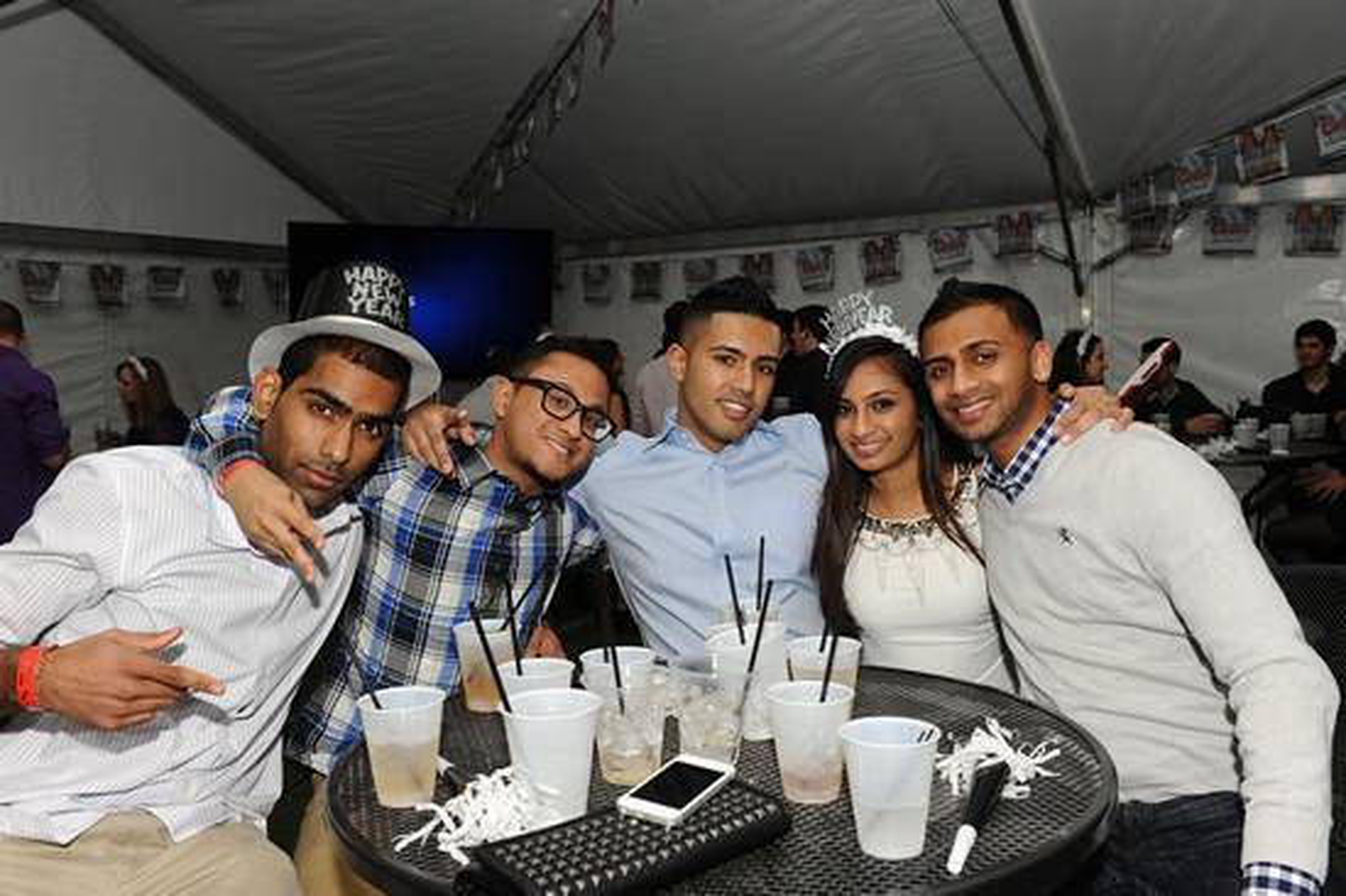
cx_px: 673
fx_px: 1196
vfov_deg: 41.1
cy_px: 448
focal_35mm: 32
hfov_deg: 58.7
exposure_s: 1/250
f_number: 6.7
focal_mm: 32
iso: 1100
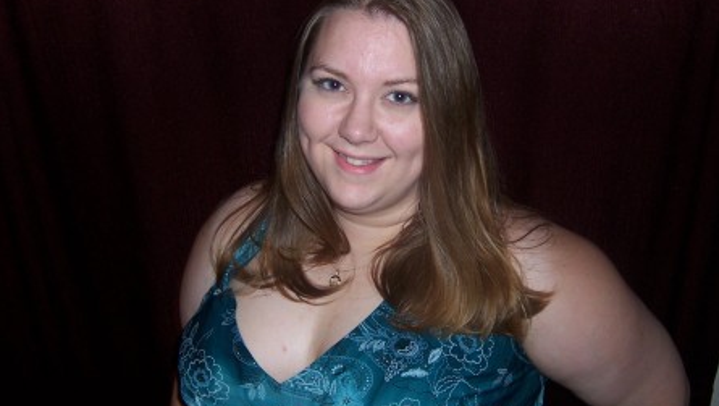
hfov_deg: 46.4
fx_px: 839
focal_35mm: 44
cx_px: 360
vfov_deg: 27.2
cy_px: 209
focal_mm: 6.7
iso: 80
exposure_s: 1/60
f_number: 3.4
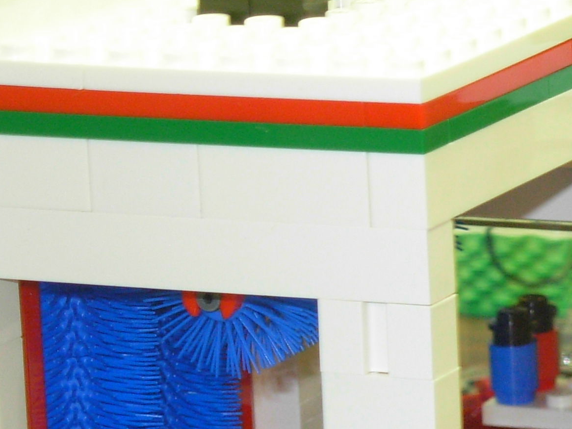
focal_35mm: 274
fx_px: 4529
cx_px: 608
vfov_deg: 5.4
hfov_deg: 7.2
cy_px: 417
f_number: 4
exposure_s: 1/11.3
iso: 200
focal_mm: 17.2
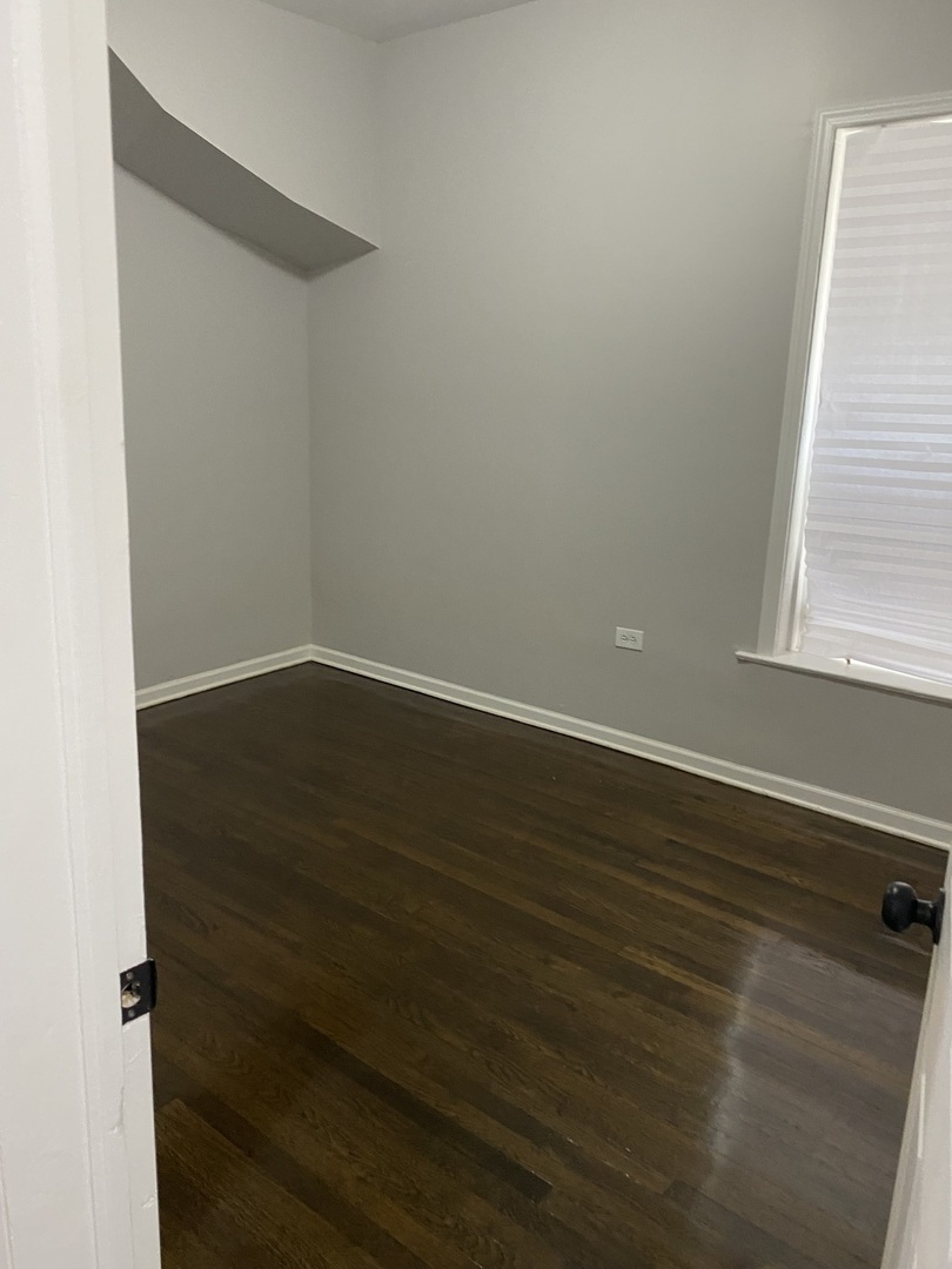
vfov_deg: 67.3
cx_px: 476
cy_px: 634
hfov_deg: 53.1
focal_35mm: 26
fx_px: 953
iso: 320
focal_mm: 4.25
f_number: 1.8
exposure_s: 1/60
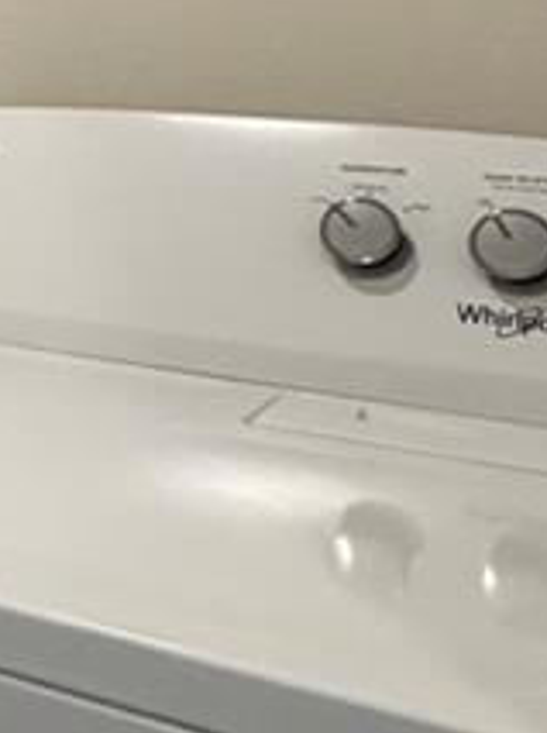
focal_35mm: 79
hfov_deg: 13.7
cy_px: -7
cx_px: -747
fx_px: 1670
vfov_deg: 23.7
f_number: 2.2
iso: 250
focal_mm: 2.22
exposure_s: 1/120
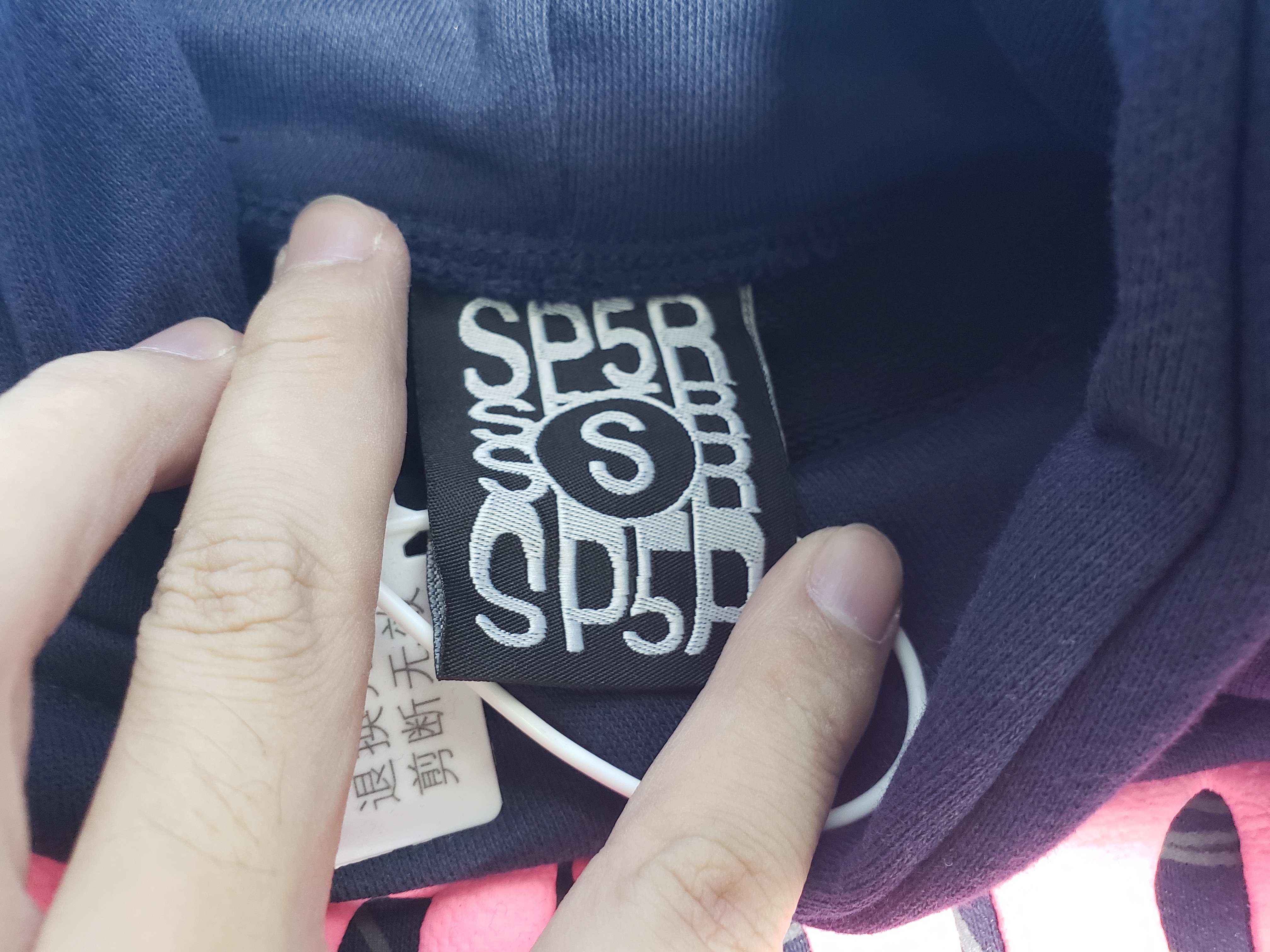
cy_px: 476
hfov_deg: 67.3
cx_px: 635
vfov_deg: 53.1
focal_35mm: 26
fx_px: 954
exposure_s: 1/100
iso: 500
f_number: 2.4
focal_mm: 4.3
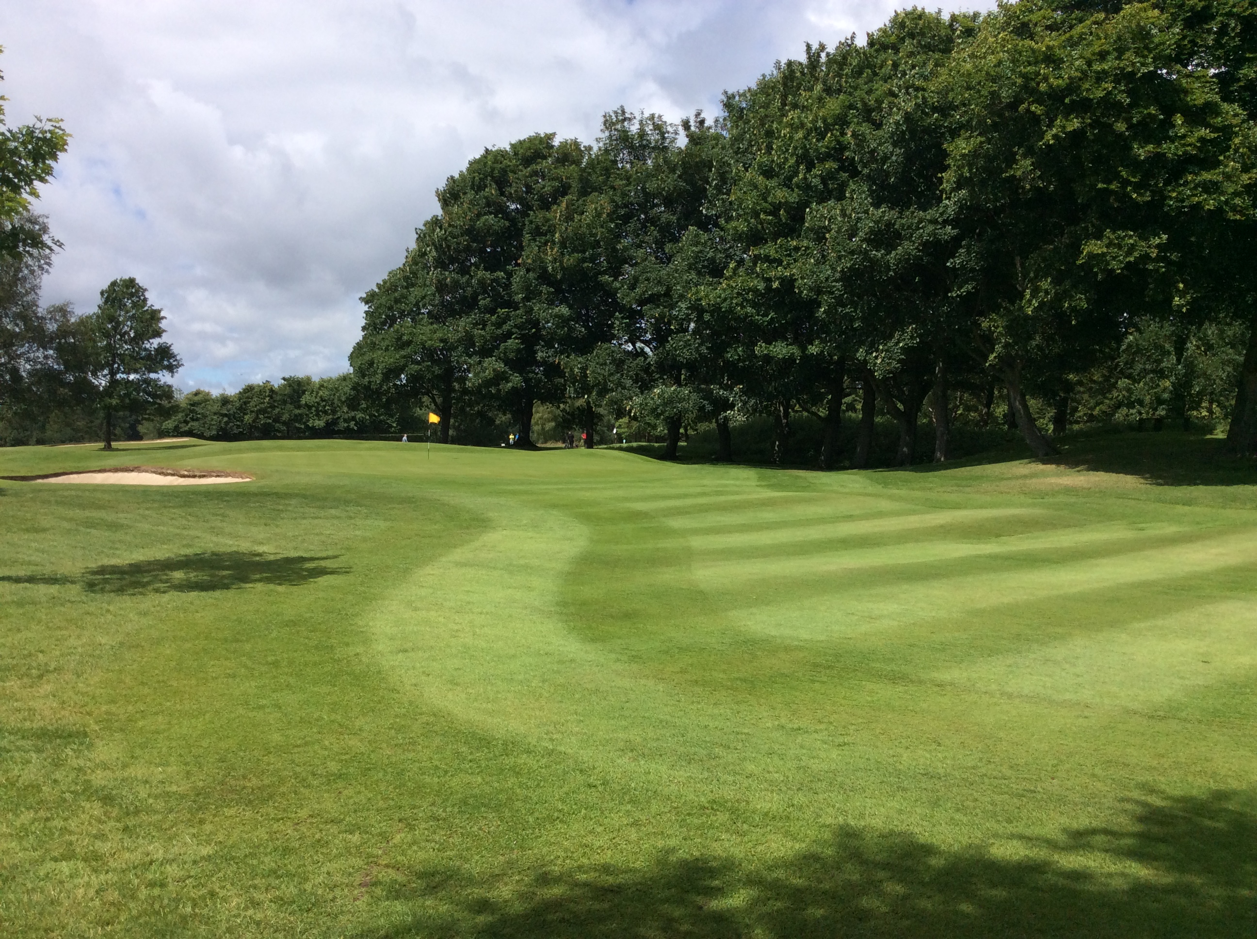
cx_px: 628
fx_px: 1160
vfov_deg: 44.1
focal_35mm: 32
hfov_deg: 56.9
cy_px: 470
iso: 32
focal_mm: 3.3
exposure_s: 1/2119
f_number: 2.4
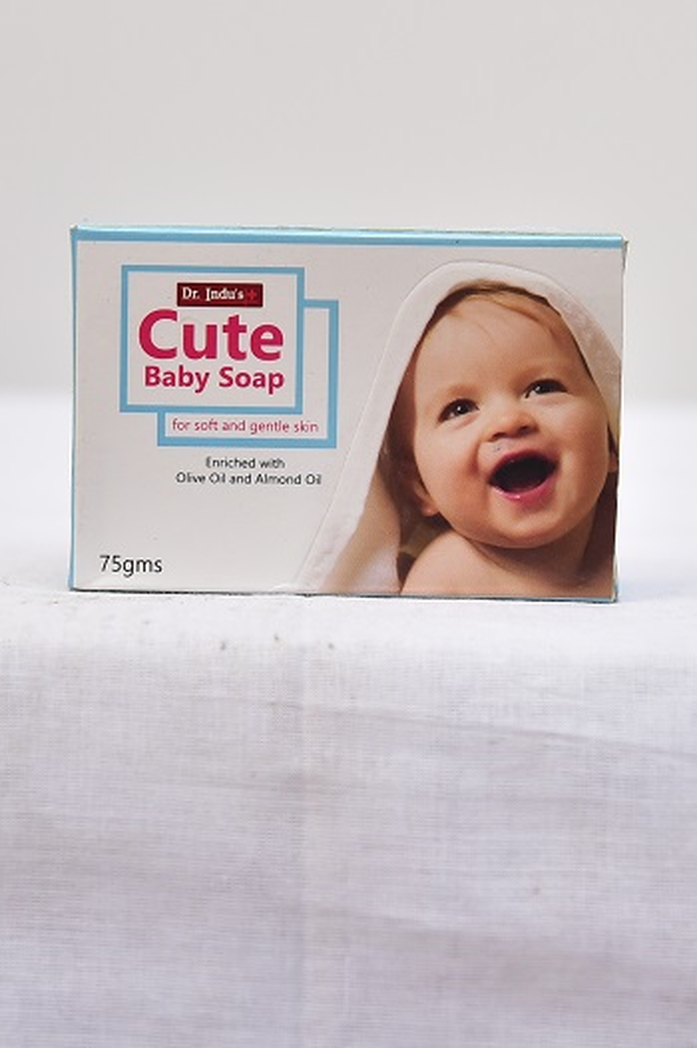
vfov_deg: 23.9
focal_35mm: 85
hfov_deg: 16.1
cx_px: 348
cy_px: 524
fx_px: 2472
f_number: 4.5
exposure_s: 1/125
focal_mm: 85
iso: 1600
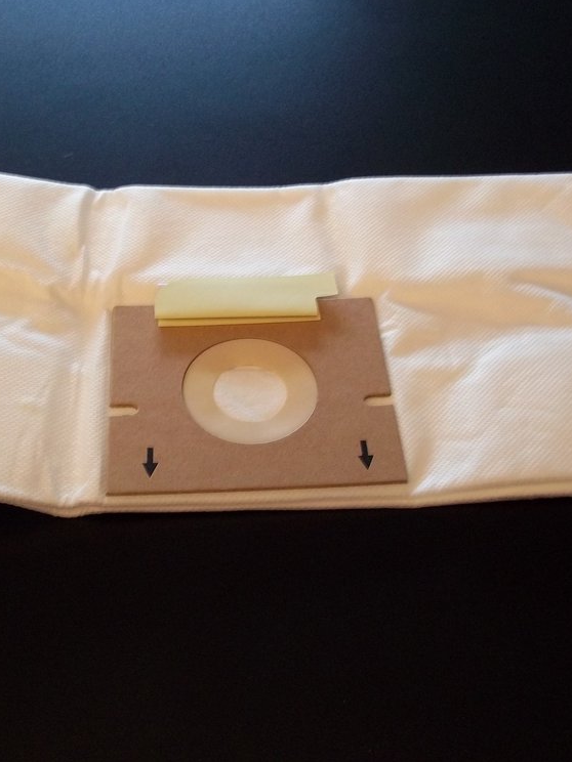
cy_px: 380
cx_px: 241
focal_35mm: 43
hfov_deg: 33.5
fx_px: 947
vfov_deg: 43.9
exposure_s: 1/20
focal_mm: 5.7
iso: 160
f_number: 2.9
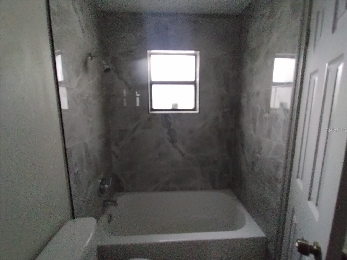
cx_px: 174
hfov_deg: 94.5
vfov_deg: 78.1
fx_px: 160
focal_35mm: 16
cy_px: 130
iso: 1325
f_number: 2.2
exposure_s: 1/30
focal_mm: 1.66
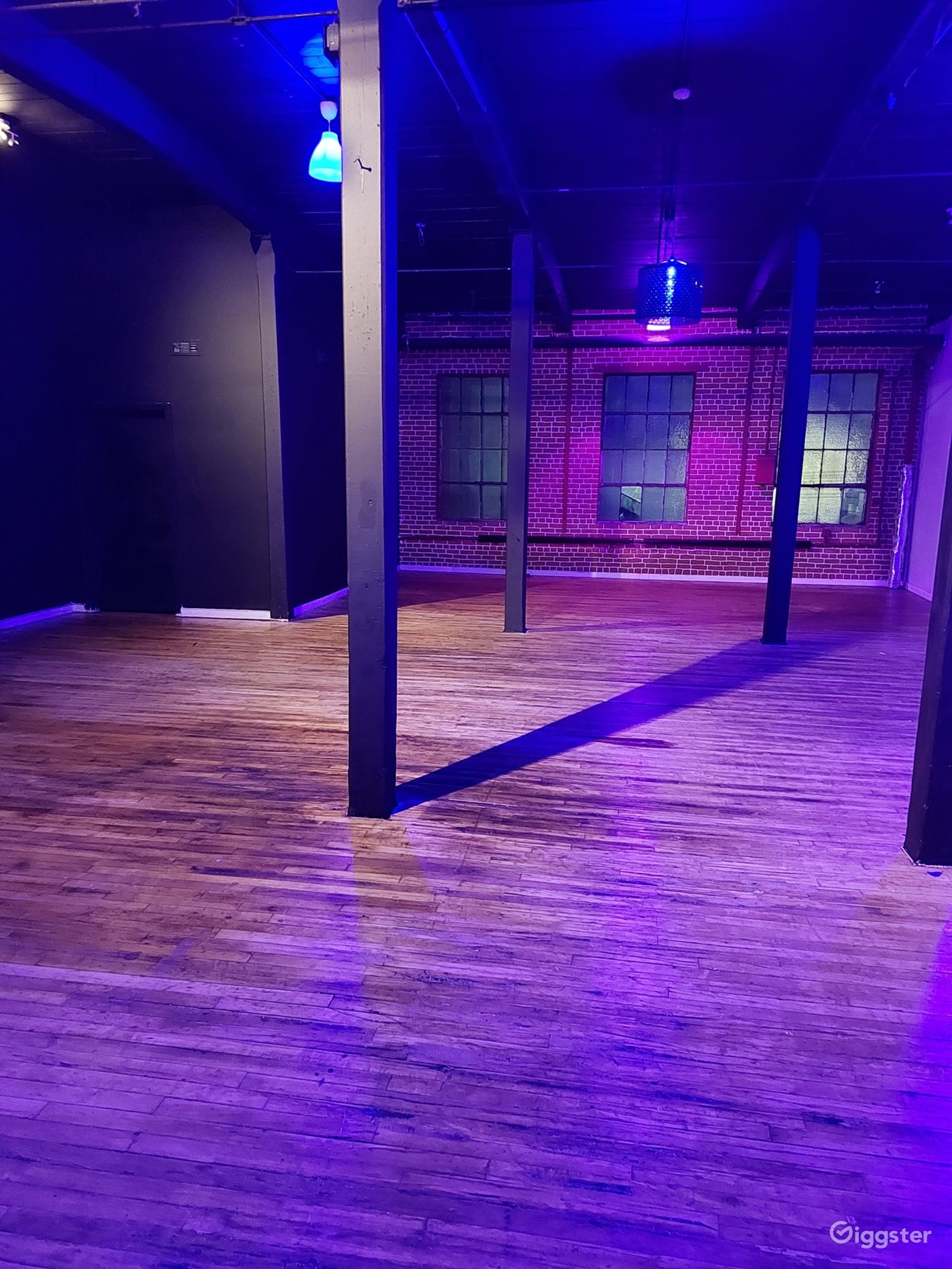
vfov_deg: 71.6
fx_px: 880
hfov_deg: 56.8
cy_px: 634
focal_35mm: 24
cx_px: 476
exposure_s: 1/24
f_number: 1.8
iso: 1000
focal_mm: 5.23
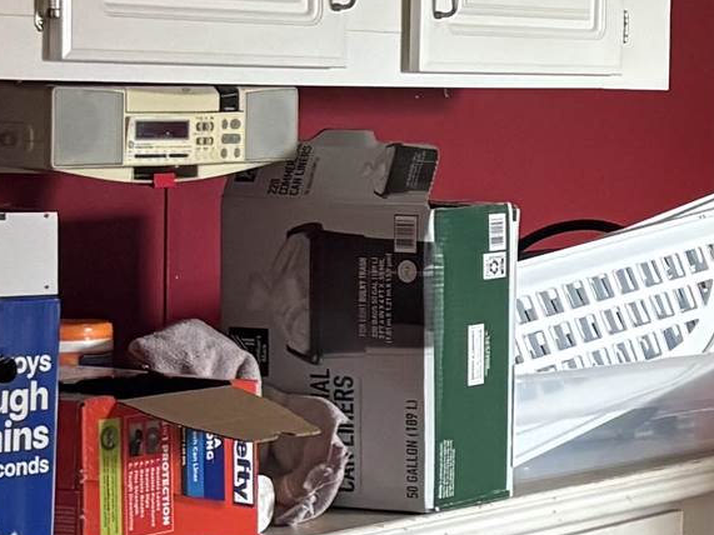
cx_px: 1524
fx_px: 2887
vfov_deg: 10.6
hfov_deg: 12.2
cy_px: 229
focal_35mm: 140
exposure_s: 1/60
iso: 250
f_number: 1.6
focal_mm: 5.96
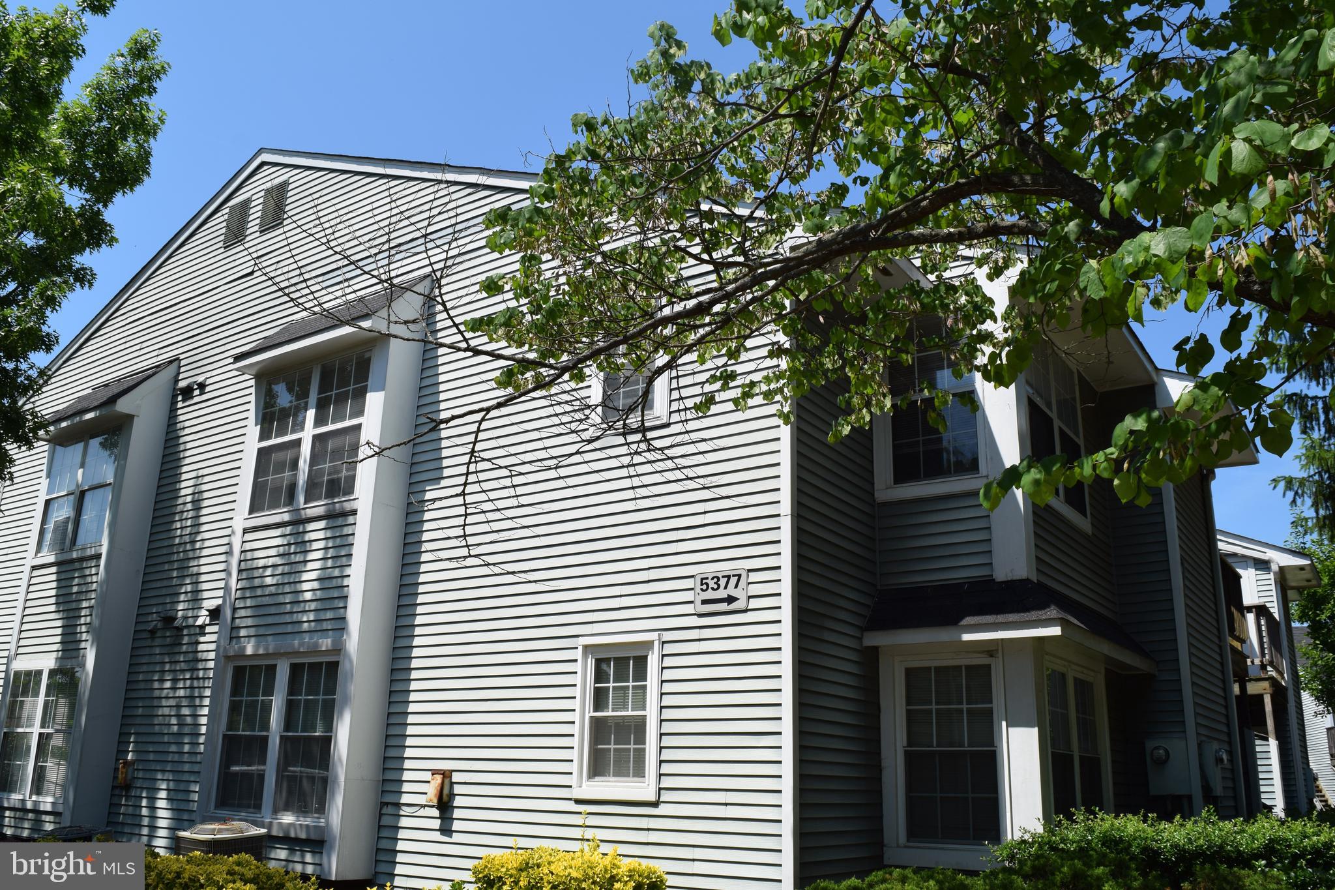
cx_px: 668
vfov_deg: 43.6
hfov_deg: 61.9
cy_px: 445
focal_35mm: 30
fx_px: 1112
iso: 200
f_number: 9
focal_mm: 20
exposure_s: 1/400
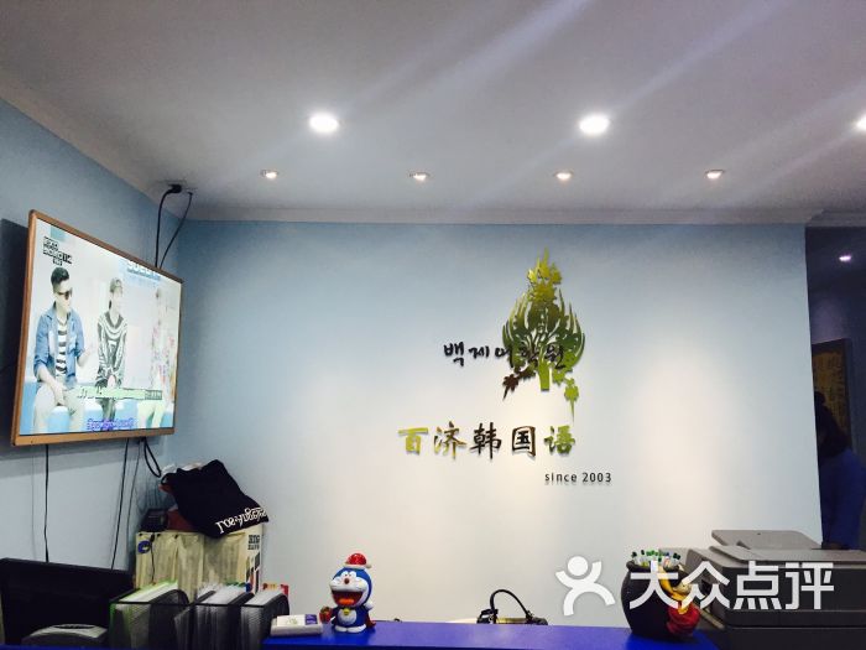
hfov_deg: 61.7
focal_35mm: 29
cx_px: 433
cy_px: 325
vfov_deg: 48.2
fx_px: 726
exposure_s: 1/33
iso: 100
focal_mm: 4.15
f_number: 2.2
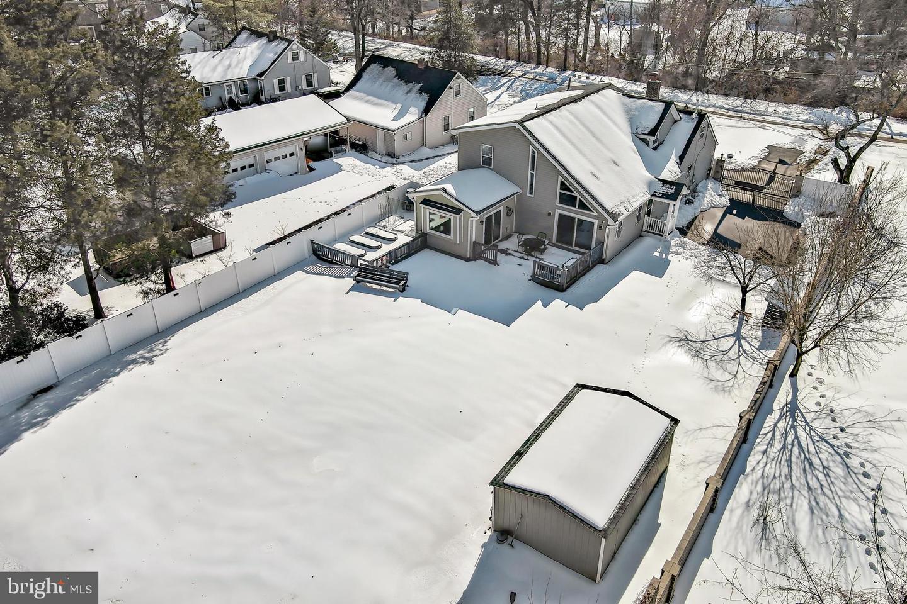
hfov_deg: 63.7
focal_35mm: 29
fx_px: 731
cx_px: 454
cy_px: 302
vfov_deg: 45.0
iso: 103
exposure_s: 1/3600
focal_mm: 10.57
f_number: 2.8
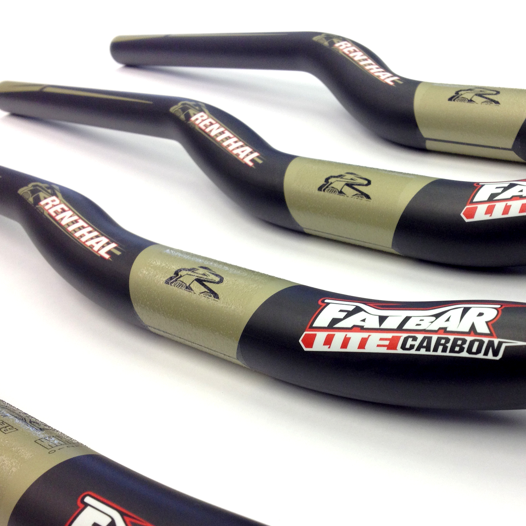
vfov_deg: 32.2
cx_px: 345
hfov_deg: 32.0
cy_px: 295
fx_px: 911
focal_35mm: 53
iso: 80
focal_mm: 4.28
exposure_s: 1/50
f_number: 2.4
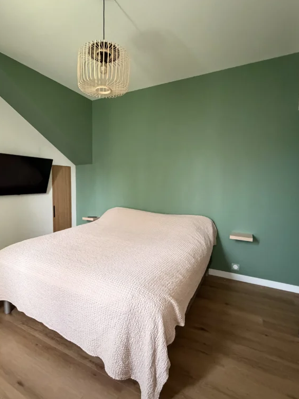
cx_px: 120
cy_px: 200
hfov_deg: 68.0
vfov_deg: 84.7
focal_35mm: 19
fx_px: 219
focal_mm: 2.22
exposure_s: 1/60
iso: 1000
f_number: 2.2
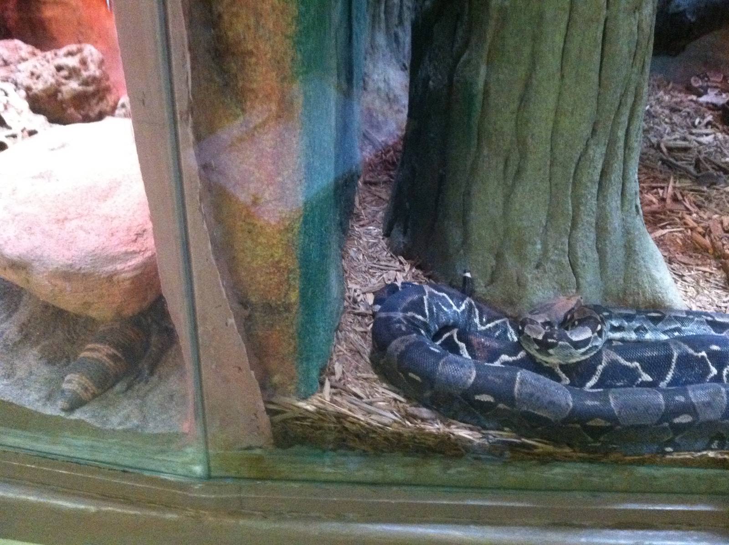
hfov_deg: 52.7
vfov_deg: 40.6
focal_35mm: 35
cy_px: 272
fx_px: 736
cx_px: 364
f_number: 2.8
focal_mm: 3.85
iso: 1000
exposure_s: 1/15
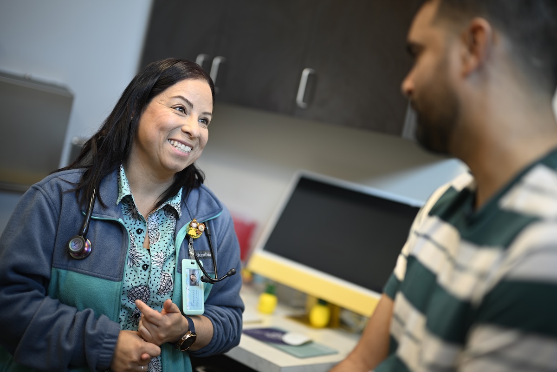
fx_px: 774
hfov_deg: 39.6
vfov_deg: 27.0
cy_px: 186
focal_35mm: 50
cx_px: 278
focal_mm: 50
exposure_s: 1/160
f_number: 1.2
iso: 100
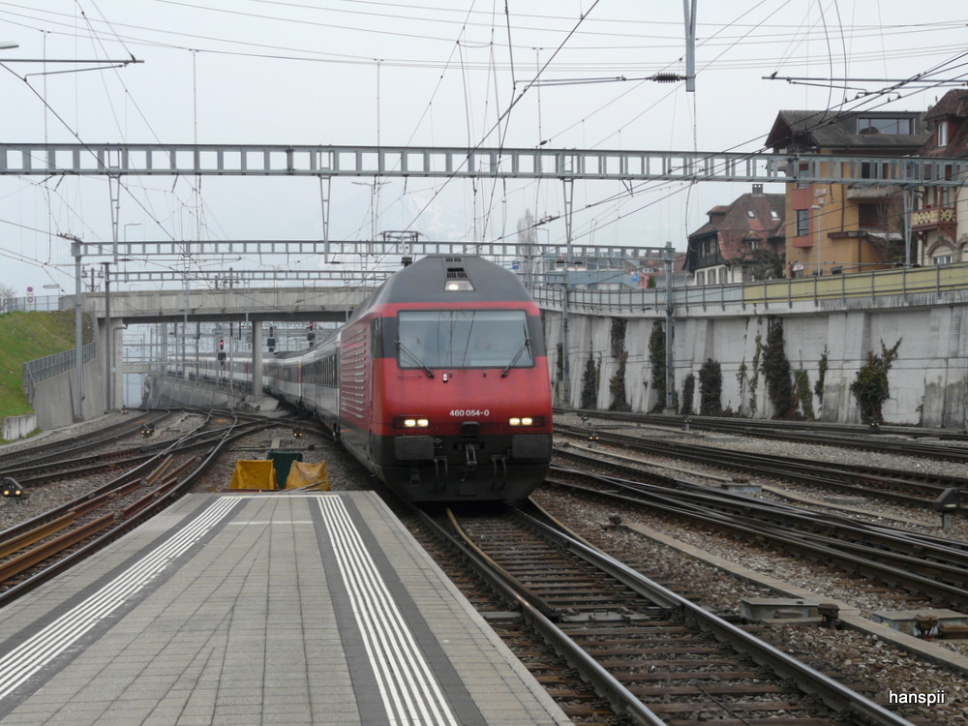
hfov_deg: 32.7
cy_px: 363
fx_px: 1650
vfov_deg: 24.8
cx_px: 484
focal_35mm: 59
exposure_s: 1/200
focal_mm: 9.8
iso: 100
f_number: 4
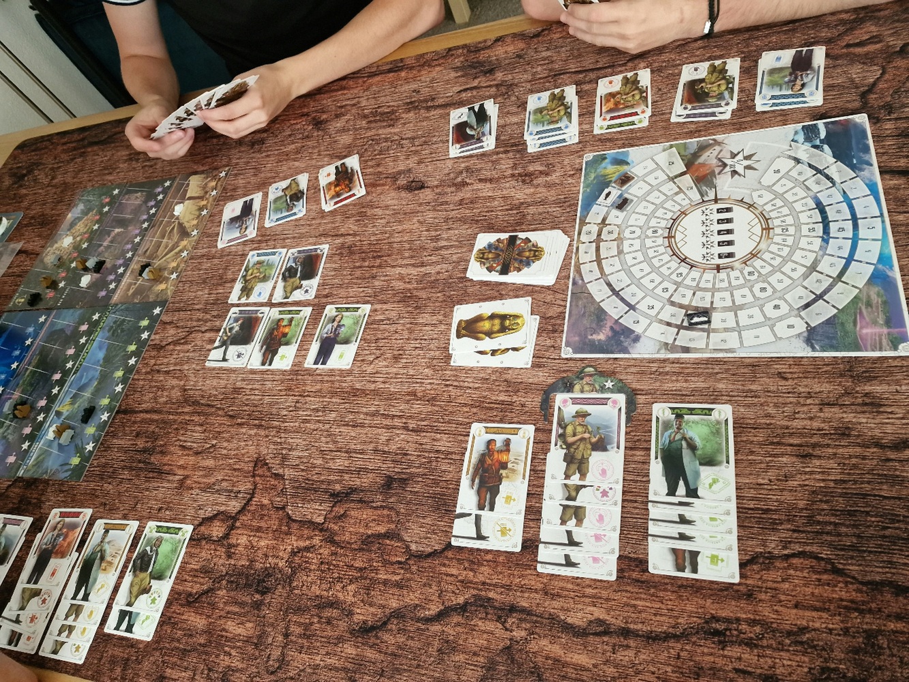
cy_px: 341
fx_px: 604
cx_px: 454
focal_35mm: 23
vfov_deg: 58.9
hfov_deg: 73.9
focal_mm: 6.4
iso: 250
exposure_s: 1/50
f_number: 1.8
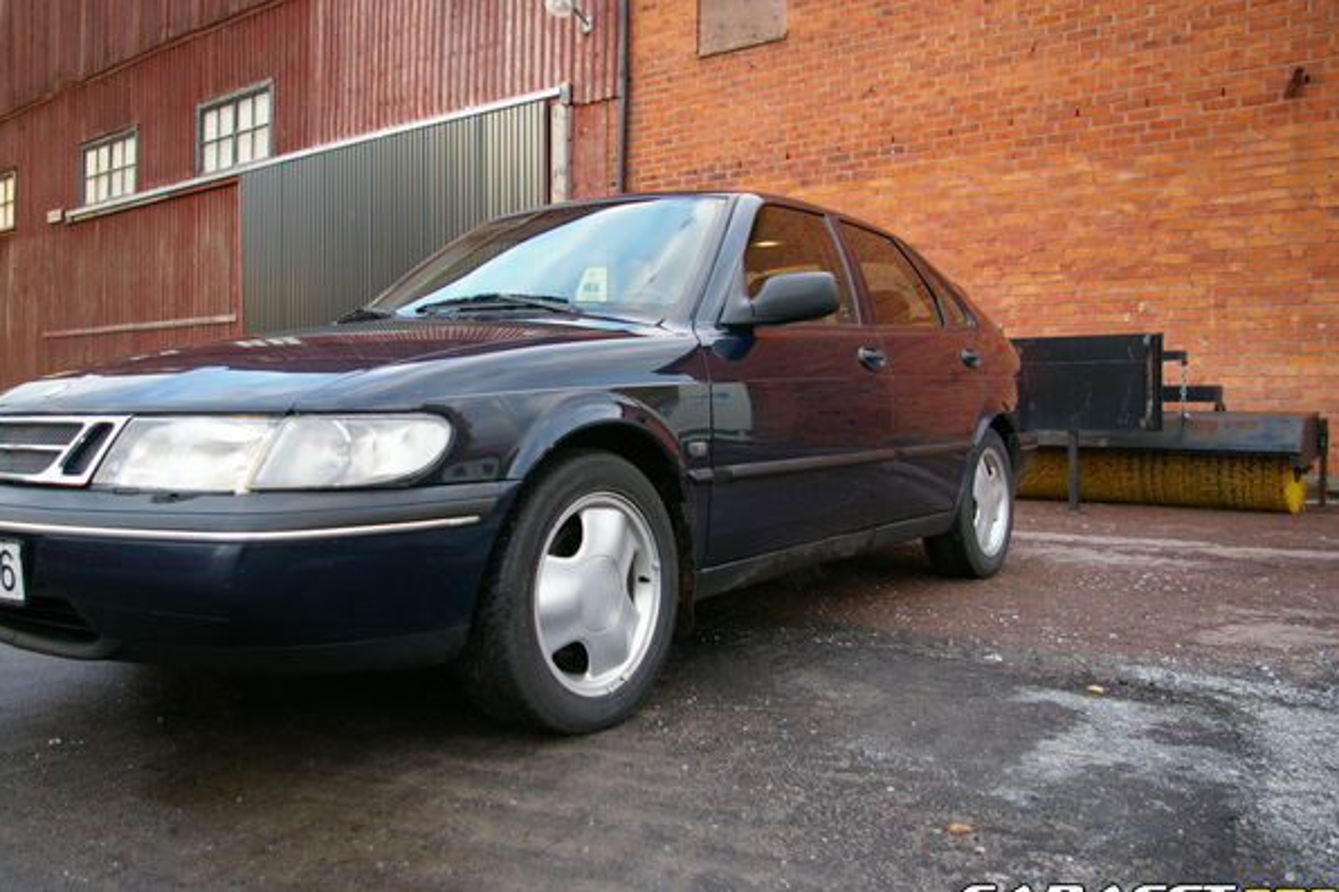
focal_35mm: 29
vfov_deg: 44.9
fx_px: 1078
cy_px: 440
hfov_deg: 63.6
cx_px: 625
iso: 400
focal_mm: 18
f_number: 3.5
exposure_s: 1/60
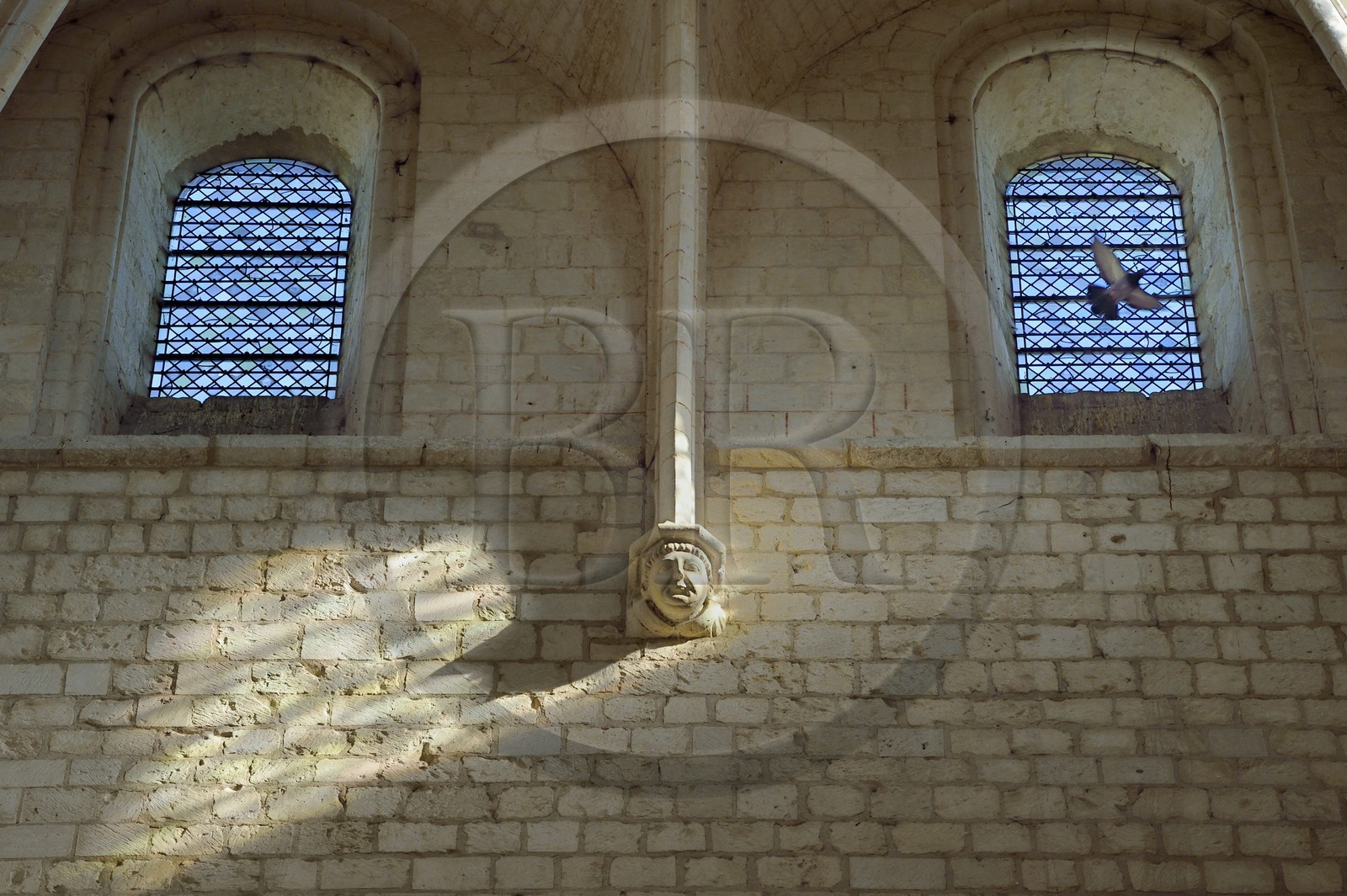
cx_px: 674
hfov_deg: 15.2
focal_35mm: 135
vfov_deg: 10.1
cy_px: 448
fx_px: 5048
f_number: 10
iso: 800
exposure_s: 1/125
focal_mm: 135
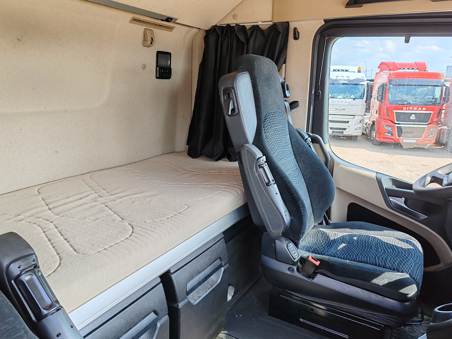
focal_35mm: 27
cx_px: 226
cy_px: 170
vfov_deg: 51.4
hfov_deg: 65.3
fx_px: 353
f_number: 1.9
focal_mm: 6.12
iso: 80
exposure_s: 1/100
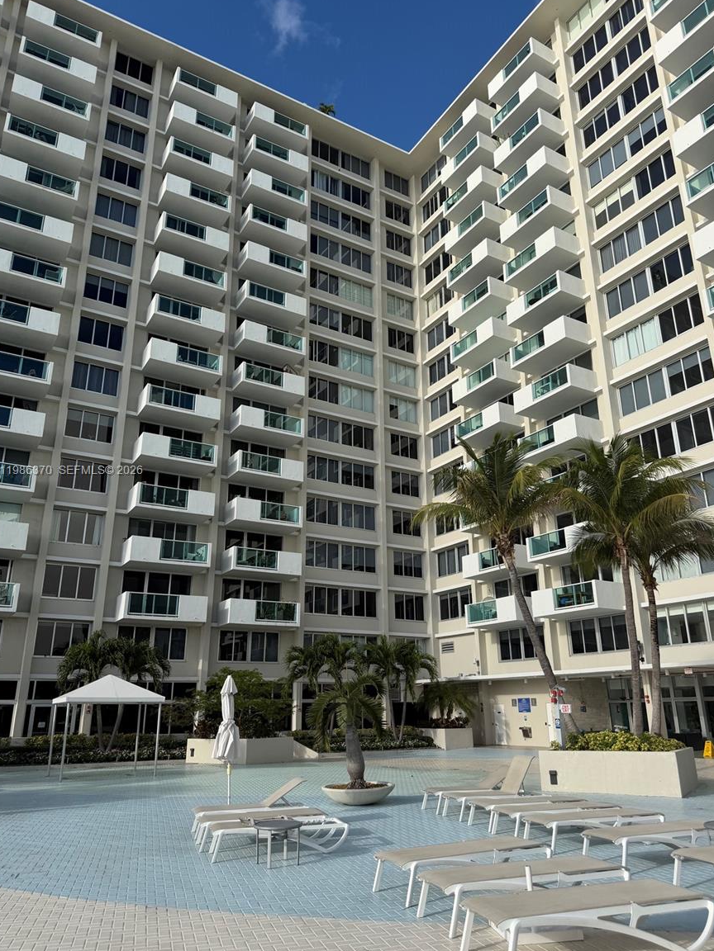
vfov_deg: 69.4
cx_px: 362
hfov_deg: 54.9
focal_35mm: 25
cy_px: 471
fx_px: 688
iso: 80
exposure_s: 1/4975
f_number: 1.78
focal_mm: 6.76
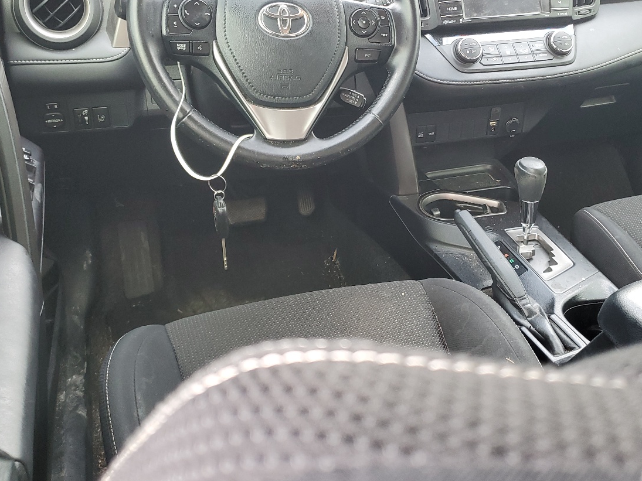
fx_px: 705
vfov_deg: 37.6
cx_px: 339
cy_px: 194
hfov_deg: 49.0
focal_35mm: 38
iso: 81
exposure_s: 1/60.2
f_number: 1.5
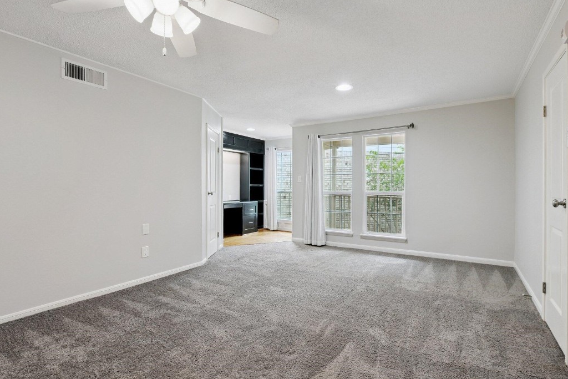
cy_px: 194
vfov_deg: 67.4
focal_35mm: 18
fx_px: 284
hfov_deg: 90.0
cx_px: 290
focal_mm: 16
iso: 400
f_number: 8
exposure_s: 1/13
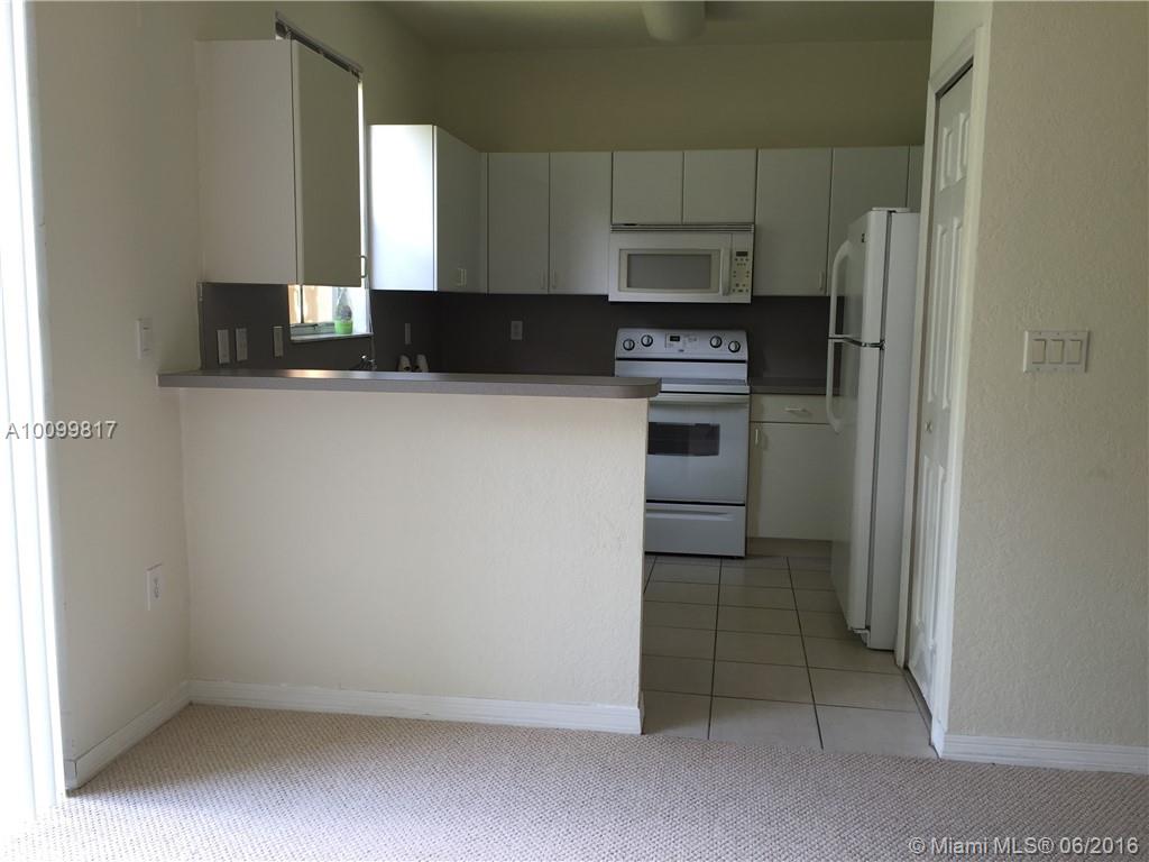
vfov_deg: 48.2
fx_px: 963
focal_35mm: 29
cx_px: 574
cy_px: 431
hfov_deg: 61.7
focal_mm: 4.15
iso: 32
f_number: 2.2
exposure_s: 1/40
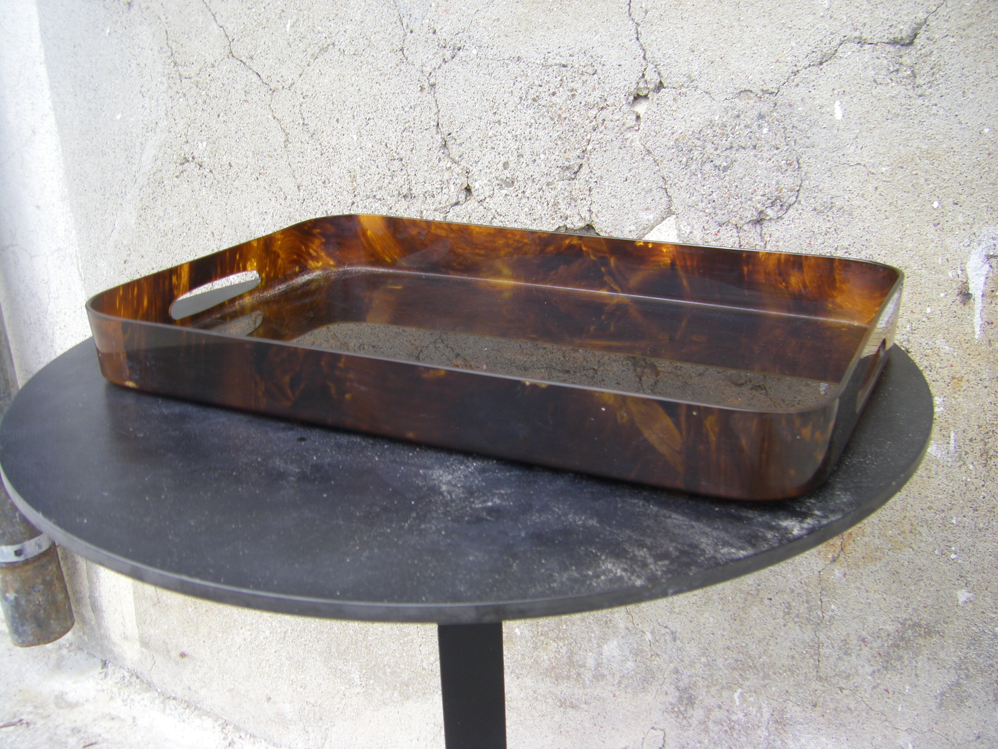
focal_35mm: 38
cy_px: 374
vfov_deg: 37.7
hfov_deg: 49.0
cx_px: 499
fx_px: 1096
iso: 64
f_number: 3.5
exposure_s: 1/160
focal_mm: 6.3
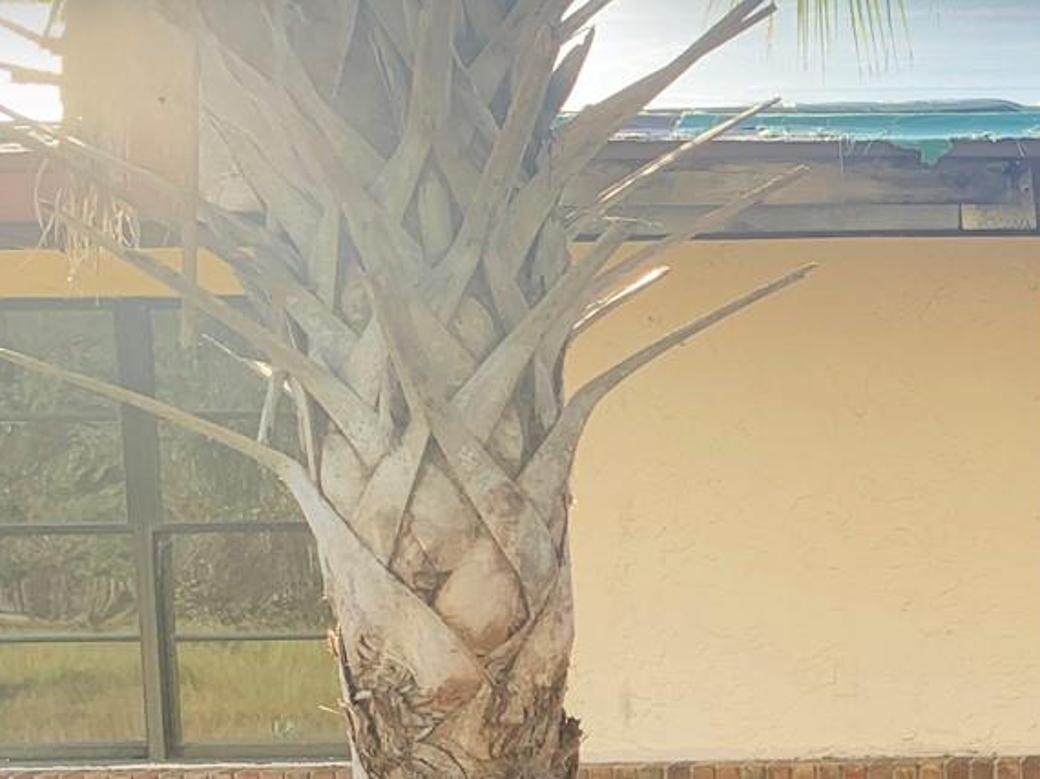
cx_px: 1410
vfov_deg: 19.8
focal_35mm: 73
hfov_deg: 23.2
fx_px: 2192
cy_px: 684
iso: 25
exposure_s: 1/332
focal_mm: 4.25
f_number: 1.8
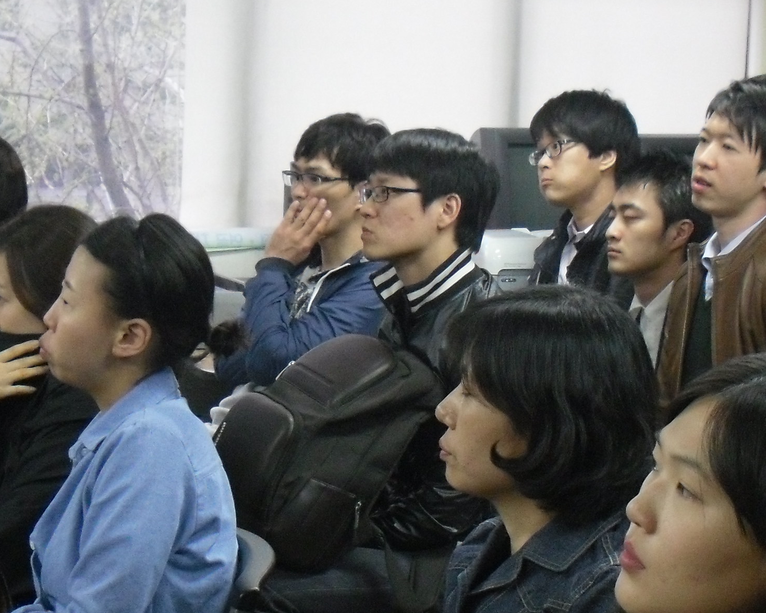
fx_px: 2109
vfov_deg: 16.5
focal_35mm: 93
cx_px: 457
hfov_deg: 20.6
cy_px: 355
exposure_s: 1/43
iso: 400
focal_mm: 6.3
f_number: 3
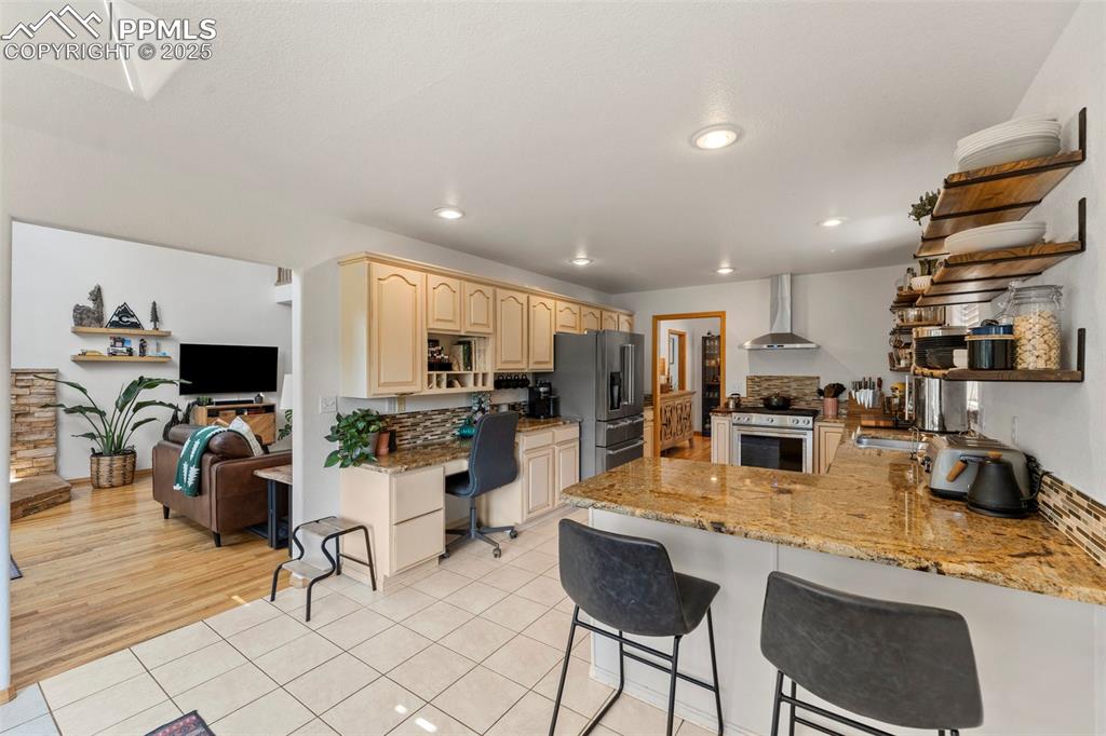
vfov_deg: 77.7
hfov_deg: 100.8
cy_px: 368
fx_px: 458
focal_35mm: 15
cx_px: 553
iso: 500
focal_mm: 14.9
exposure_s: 1/5
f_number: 8
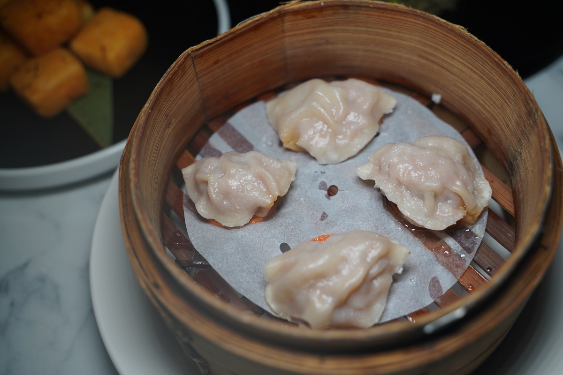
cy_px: 188
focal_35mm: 38
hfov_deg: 50.7
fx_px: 594
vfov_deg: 35.1
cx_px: 282
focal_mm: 38
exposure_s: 1/60
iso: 100
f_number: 4
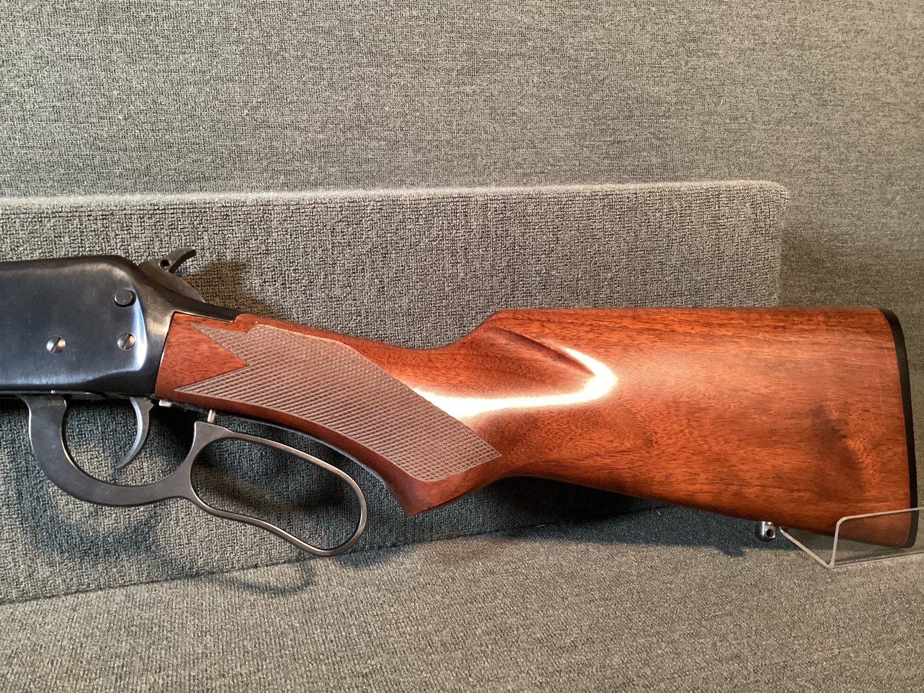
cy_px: 346
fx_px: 828
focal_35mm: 31
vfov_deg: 45.4
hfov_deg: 58.3
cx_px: 462
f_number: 2.4
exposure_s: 1/30
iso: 400
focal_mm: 3.3
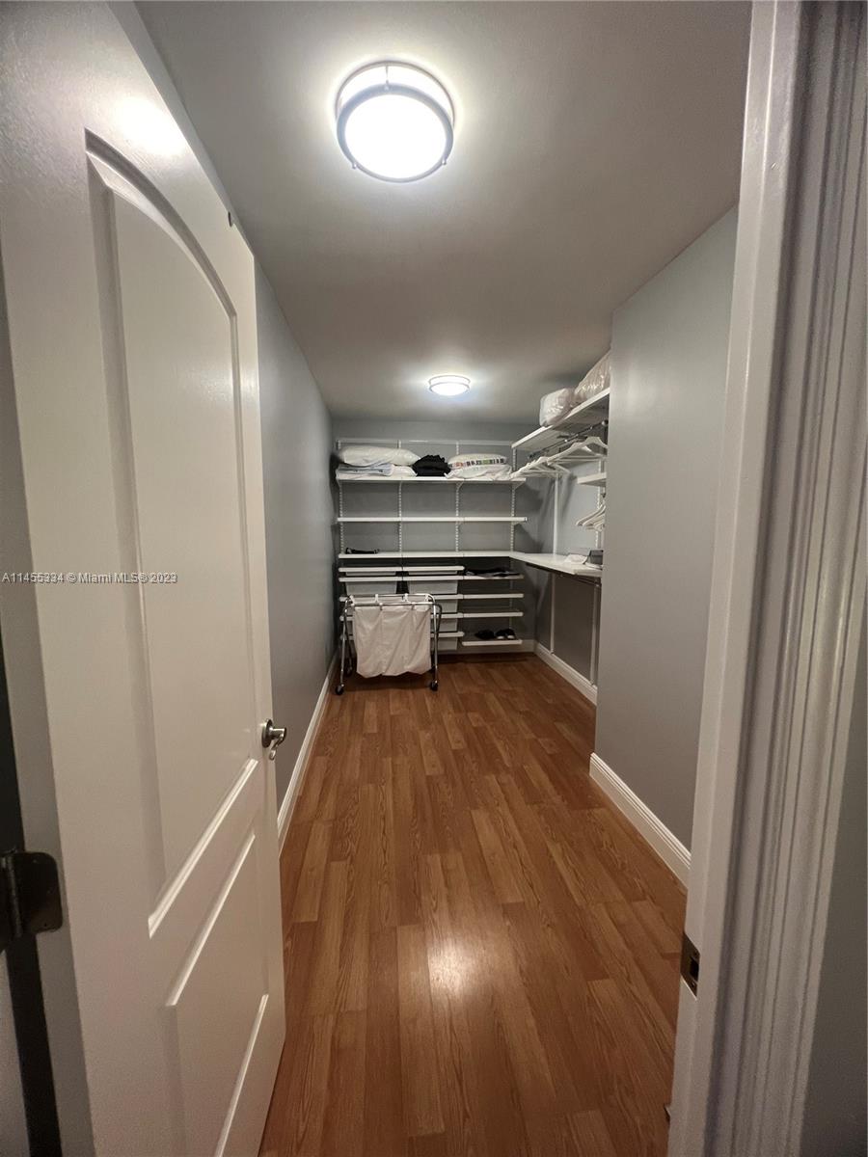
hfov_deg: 89.9
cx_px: 434
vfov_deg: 106.2
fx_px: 435
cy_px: 578
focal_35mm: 13
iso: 250
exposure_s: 1/60
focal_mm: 1.57
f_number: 1.8
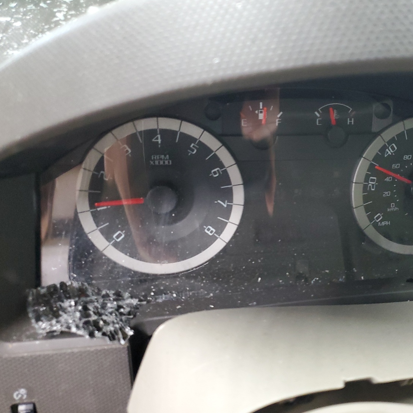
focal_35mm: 33
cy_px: 215
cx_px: 287
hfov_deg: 48.6
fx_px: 445
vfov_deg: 49.7
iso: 305
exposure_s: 1/30
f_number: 1.5
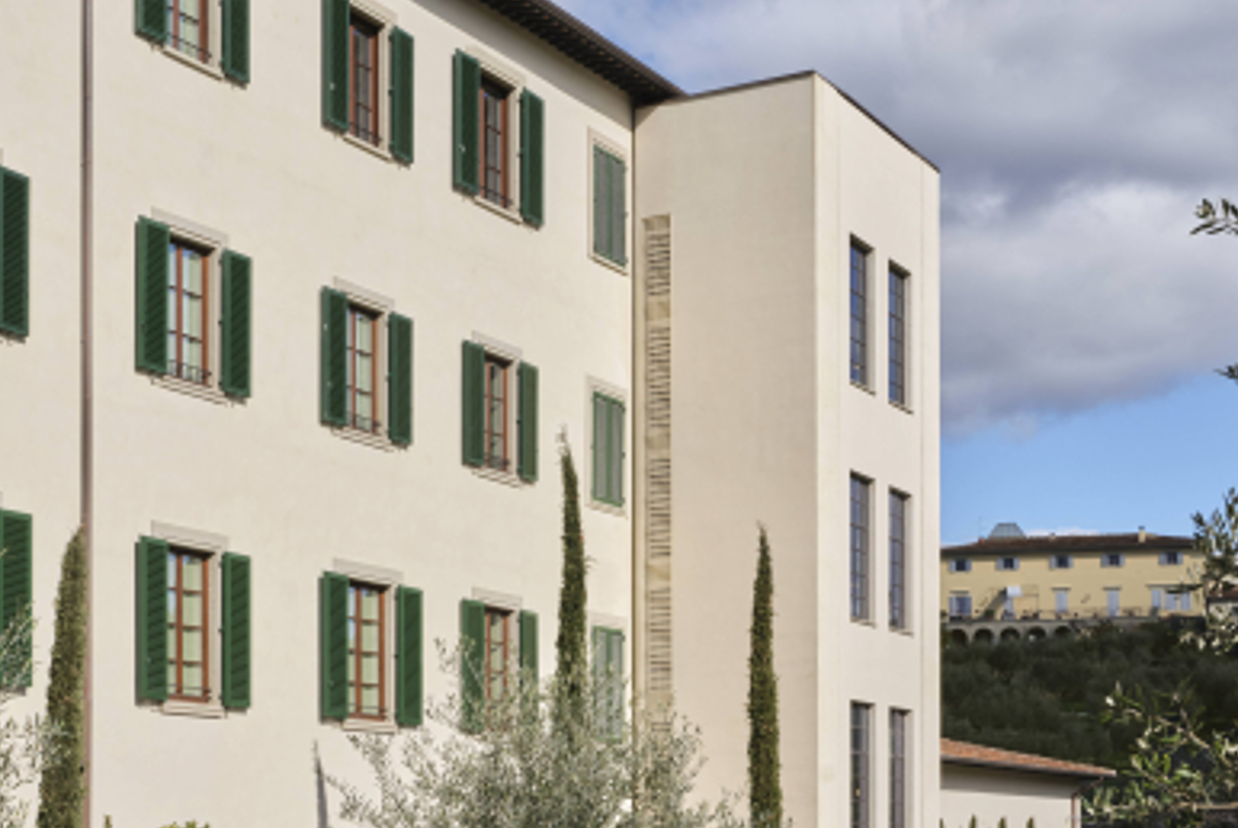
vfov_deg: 21.2
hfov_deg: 31.8
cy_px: 706
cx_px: 497
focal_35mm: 63
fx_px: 2168
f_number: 16
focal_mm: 48.8
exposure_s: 1/250
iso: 400
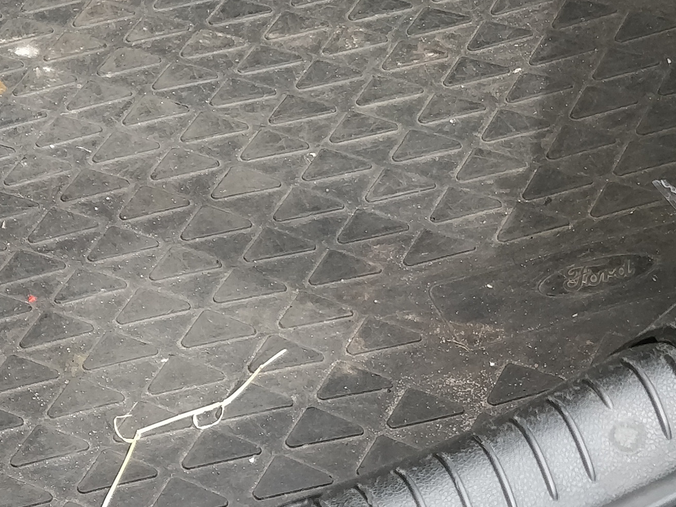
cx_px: -192
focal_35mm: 84
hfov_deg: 21.2
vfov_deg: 17.3
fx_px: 1640
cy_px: 67
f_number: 1.7
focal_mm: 4.1
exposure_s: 1/125
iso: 160
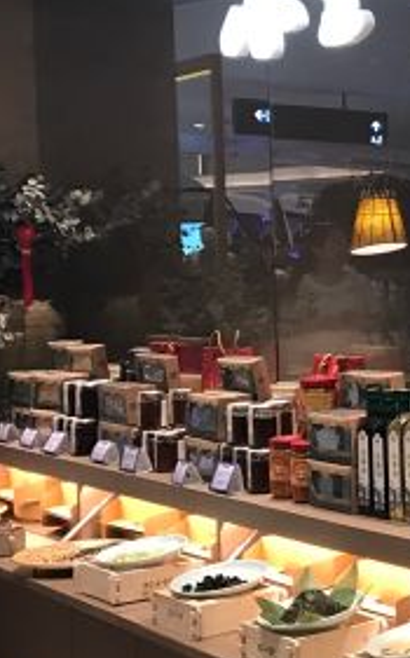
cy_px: 252
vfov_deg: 27.8
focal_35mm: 74
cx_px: 759
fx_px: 1326
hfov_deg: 15.0
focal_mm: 3.99
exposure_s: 1/20
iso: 40
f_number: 1.8
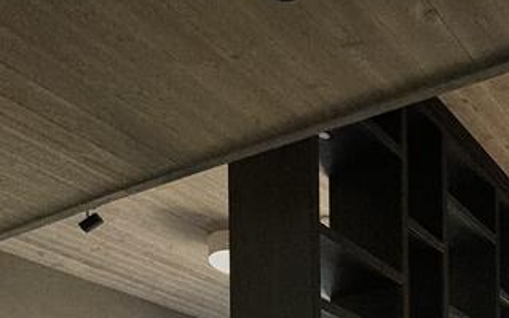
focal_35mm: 48
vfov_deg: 20.3
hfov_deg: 35.9
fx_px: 665
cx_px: 554
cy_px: 552
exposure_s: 1/99
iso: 160
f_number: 2.2
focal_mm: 2.22
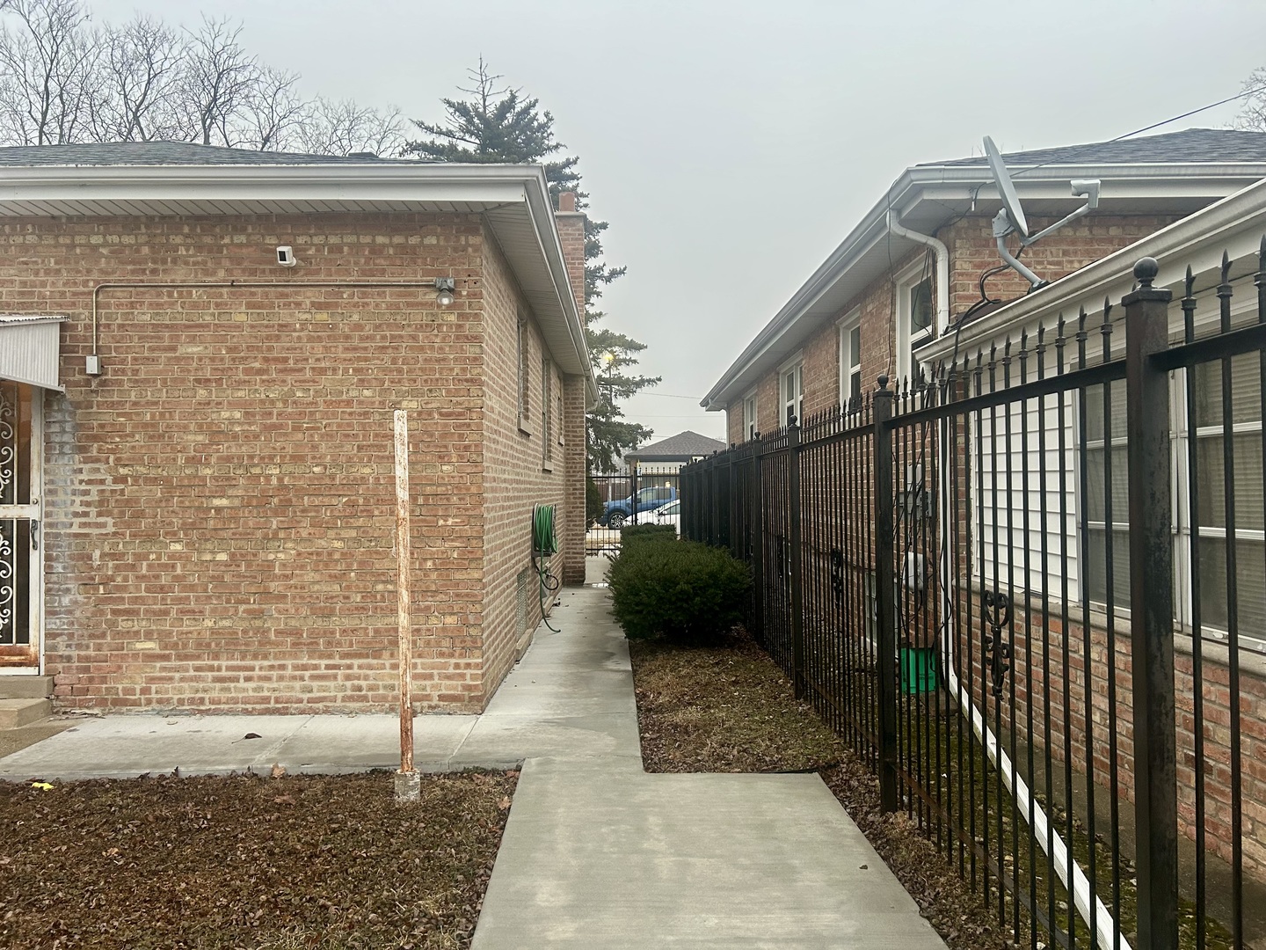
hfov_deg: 67.3
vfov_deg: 53.1
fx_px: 951
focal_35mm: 26
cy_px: 475
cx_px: 633
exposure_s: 1/60
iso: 160
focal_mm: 5.7
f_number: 1.5
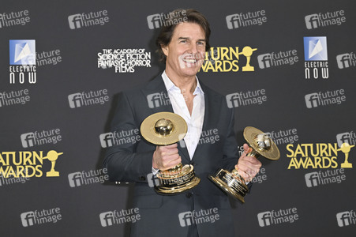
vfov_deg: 17.5
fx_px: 771
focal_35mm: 78
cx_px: 178
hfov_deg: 26.0
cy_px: 118
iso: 2000
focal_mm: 78
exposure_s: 1/320
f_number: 5.6
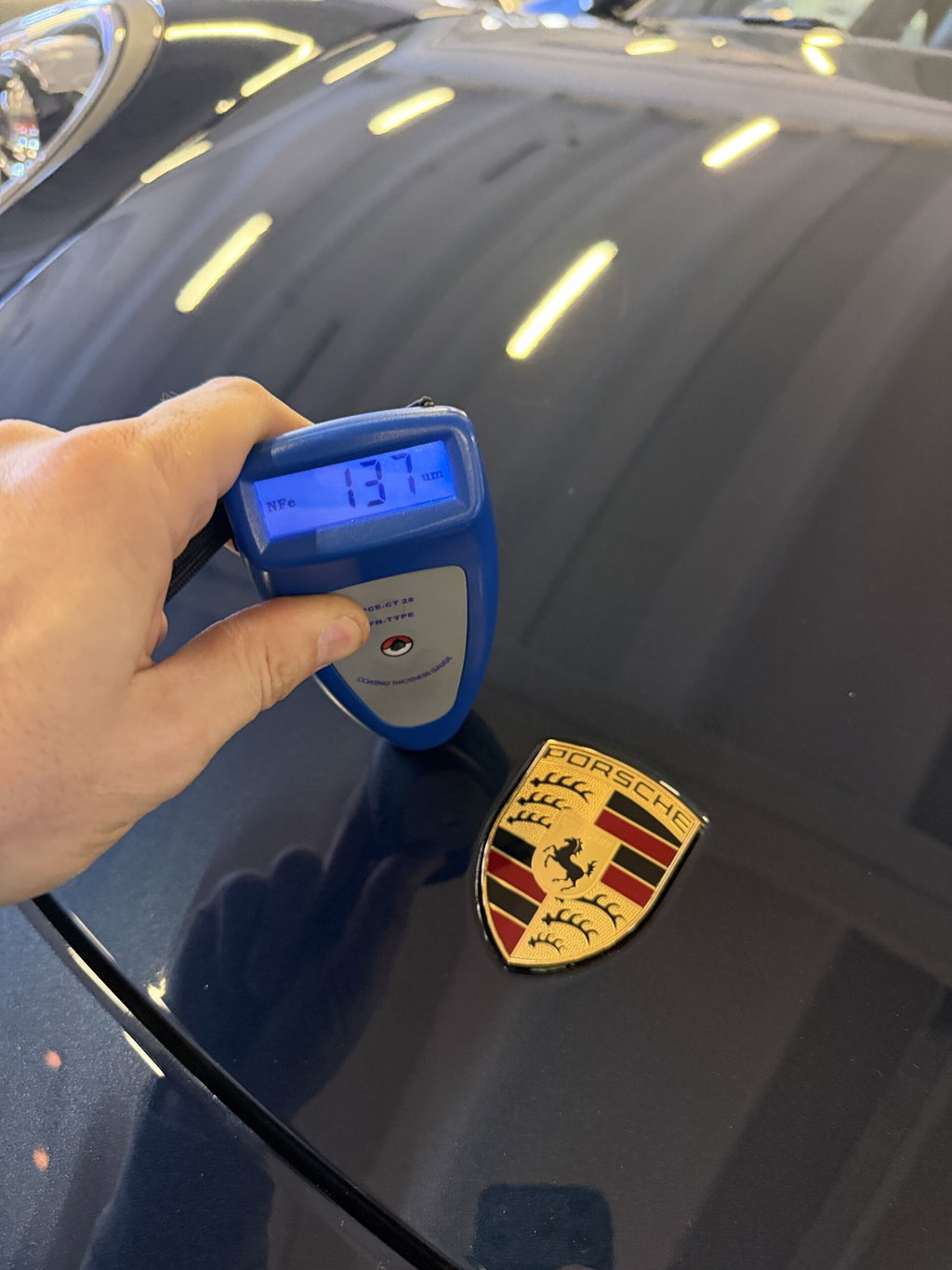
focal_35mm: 24
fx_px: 880
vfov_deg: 71.6
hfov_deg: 56.8
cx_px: 476
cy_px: 635
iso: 640
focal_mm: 6.76
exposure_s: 1/33
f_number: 1.78
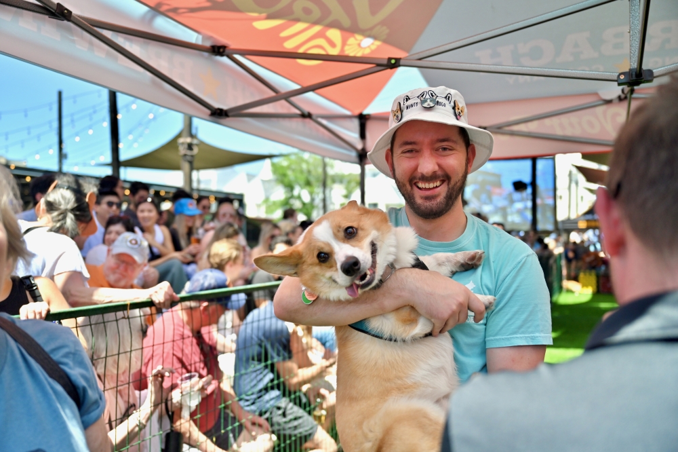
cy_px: 226
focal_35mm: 30
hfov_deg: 61.1
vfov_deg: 42.9
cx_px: 339
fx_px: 574
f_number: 2.8
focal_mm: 30.5
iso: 400
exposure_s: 1/5000
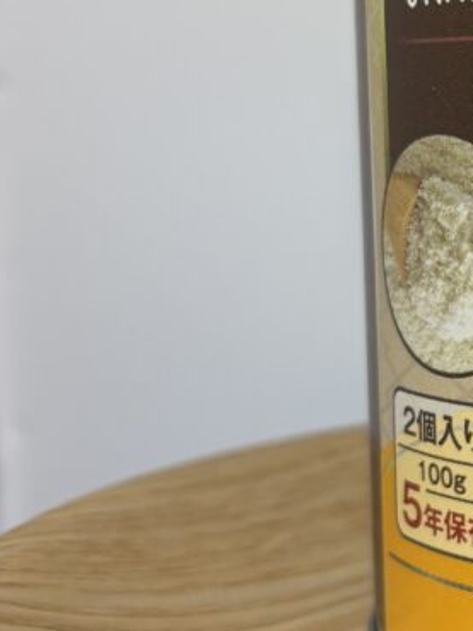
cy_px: 259
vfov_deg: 27.0
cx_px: 649
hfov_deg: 18.7
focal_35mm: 72
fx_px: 1313
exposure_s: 1/121
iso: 100
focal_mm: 5.96
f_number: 1.6
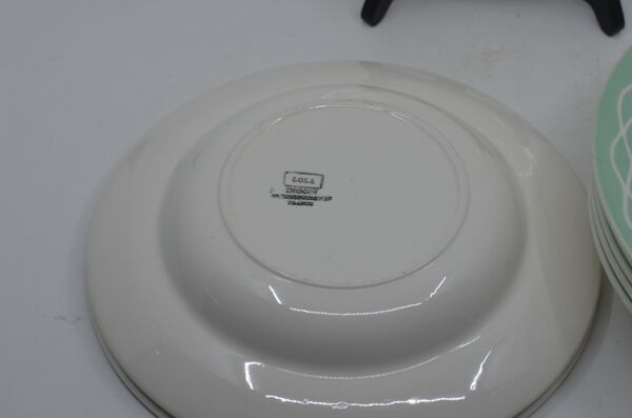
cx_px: 316
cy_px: 209
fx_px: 1314
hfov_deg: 27.1
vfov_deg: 18.1
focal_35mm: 75
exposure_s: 1/160
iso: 200
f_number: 6.3
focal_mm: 50
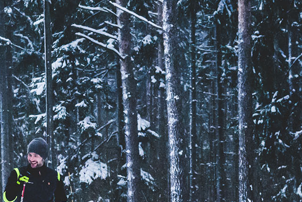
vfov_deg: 7.9
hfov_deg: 11.8
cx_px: 15
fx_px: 1443
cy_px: 198
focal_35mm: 172
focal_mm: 34
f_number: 4
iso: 5000
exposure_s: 1/400
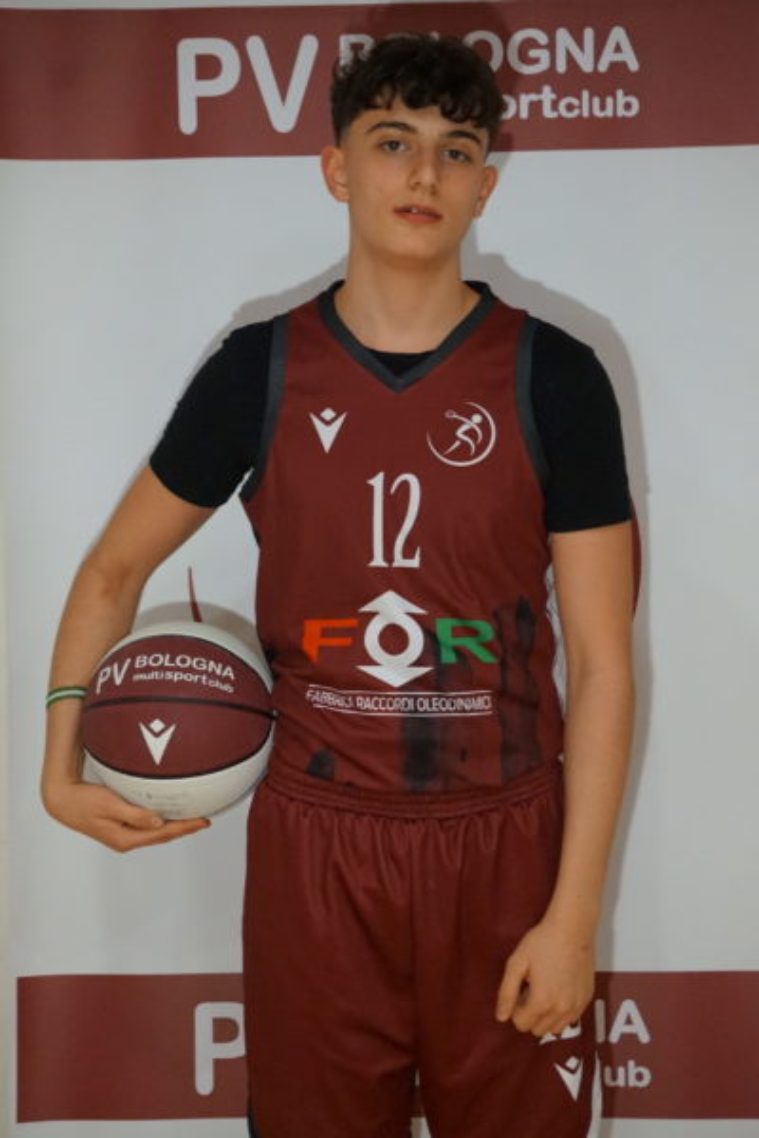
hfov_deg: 16.6
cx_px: 380
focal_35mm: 82
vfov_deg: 24.6
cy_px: 569
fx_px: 2609
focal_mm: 55
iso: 3200
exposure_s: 1/80
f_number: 4.5
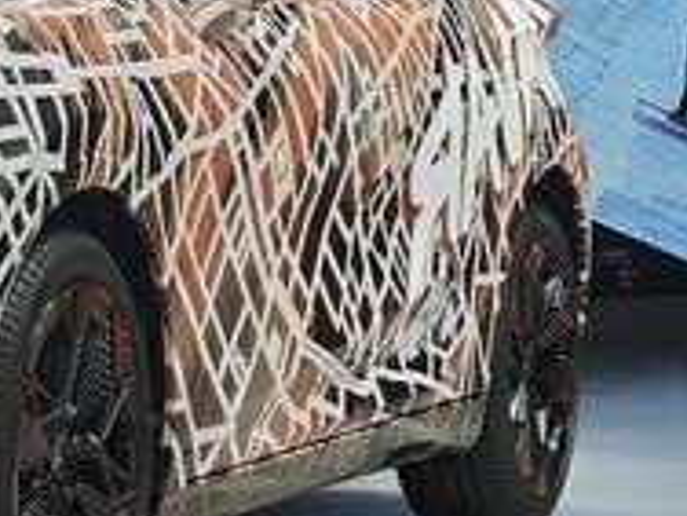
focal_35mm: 203
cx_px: -241
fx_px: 4029
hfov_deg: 9.5
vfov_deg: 7.3
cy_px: 183
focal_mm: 11.5
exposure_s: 1/295
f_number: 1.8
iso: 250
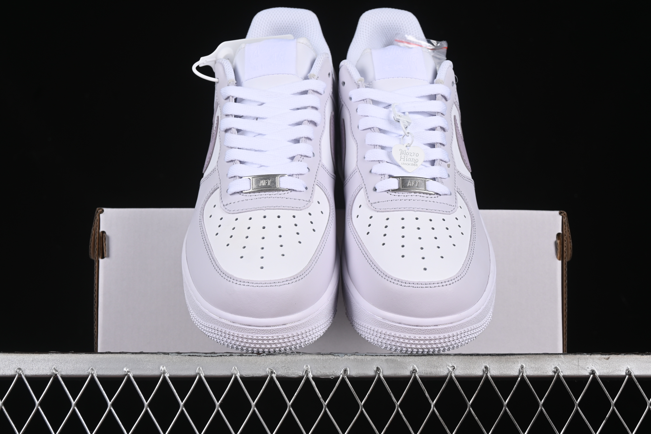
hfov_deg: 27.0
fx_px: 1356
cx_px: 326
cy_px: 217
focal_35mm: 75
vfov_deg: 18.2
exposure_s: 1/80
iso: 160
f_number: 8
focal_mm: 50
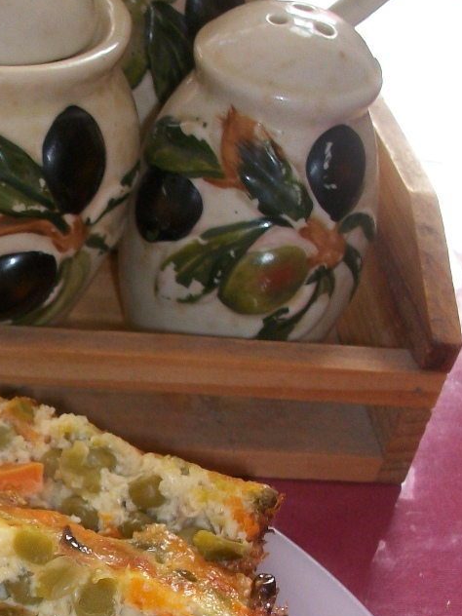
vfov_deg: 23.8
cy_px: 552
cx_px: -74
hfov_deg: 17.7
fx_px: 1424
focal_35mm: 80
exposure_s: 1/40
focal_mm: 5.7
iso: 125
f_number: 2.9
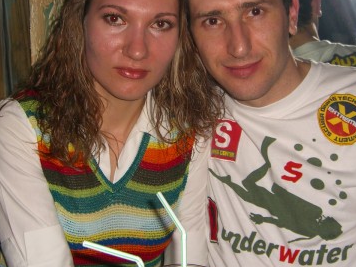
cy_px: 100
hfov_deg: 30.3
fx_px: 658
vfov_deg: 22.9
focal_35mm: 64
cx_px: 187
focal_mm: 7.9
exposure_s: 1/60
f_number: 2.8
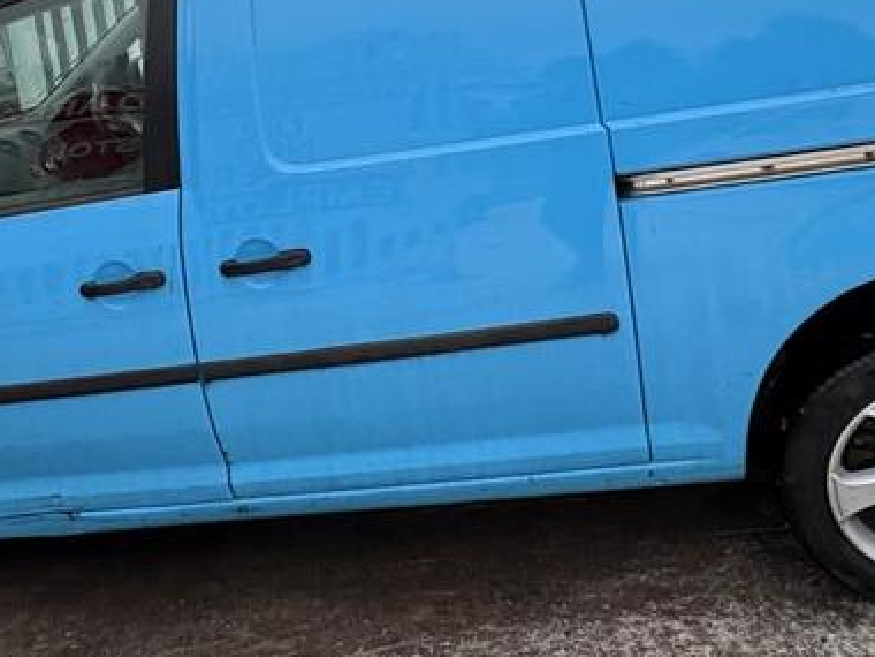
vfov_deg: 40.2
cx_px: 417
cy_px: 83
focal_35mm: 33
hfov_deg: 55.3
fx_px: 834
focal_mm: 2.22
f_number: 2.2
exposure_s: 1/99
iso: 160
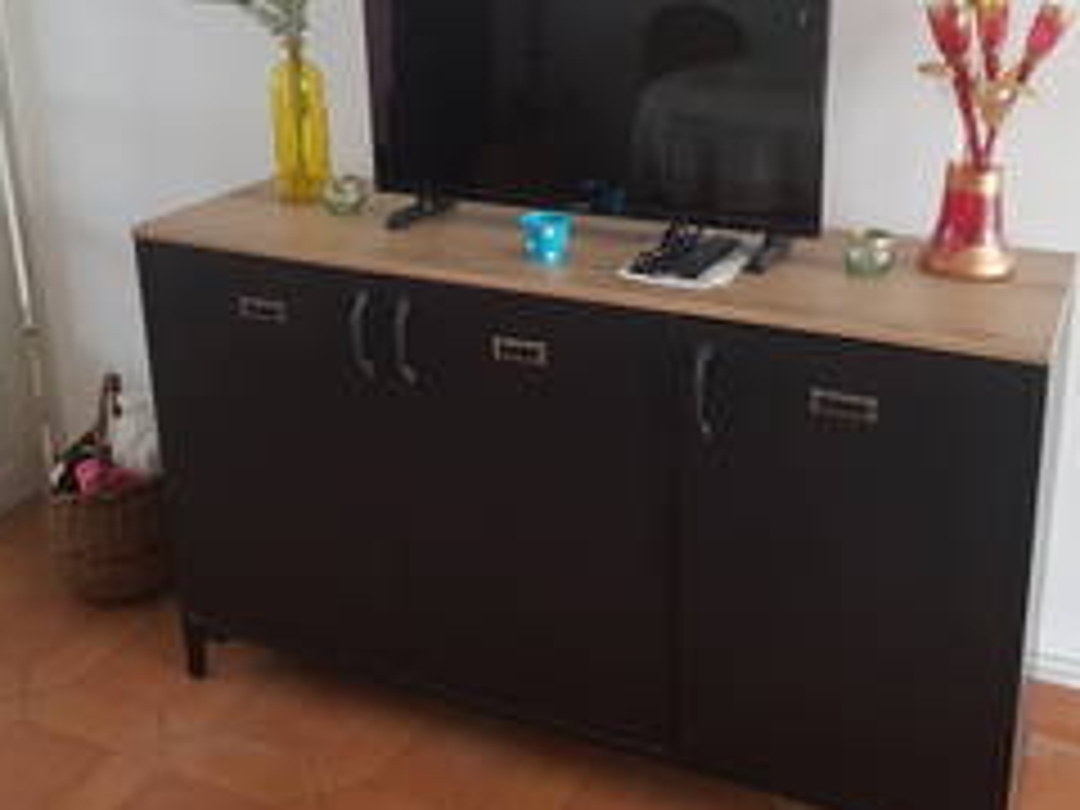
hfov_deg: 47.6
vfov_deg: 36.5
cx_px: 644
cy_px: 284
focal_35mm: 39
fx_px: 1217
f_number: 1.7
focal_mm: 4.2
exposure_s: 1/14
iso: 200
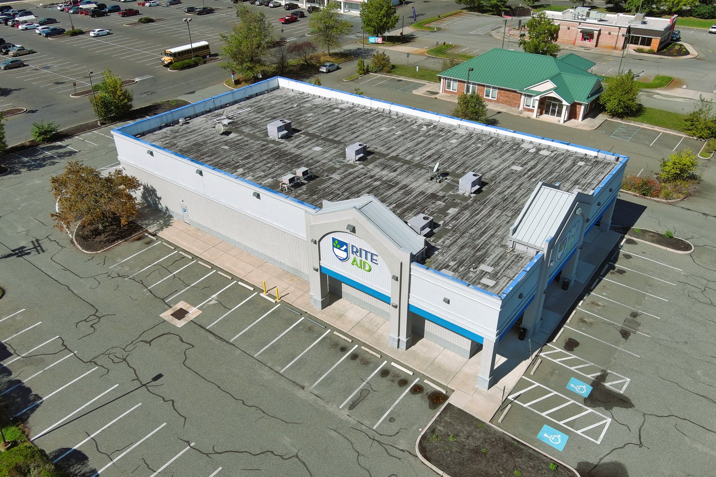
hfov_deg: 63.7
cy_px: 238
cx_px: 358
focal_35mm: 29
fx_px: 577
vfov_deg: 45.0
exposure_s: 1/1600
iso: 100
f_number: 2.8
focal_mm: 10.57
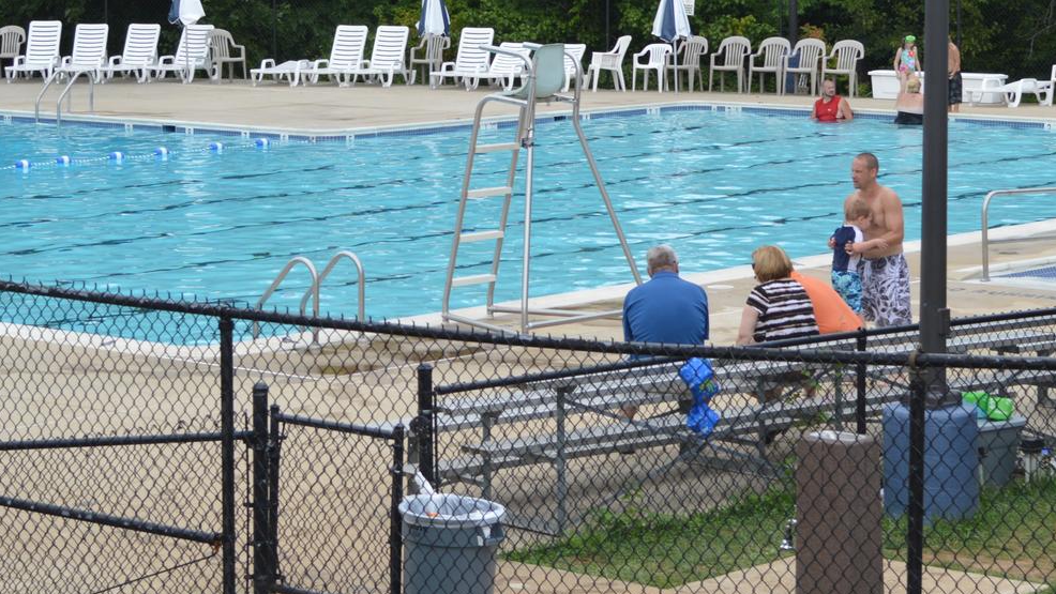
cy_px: 59
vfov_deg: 10.6
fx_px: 3195
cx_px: 528
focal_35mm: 114
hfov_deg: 18.8
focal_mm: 35
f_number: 6.3
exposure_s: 1/160
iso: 100
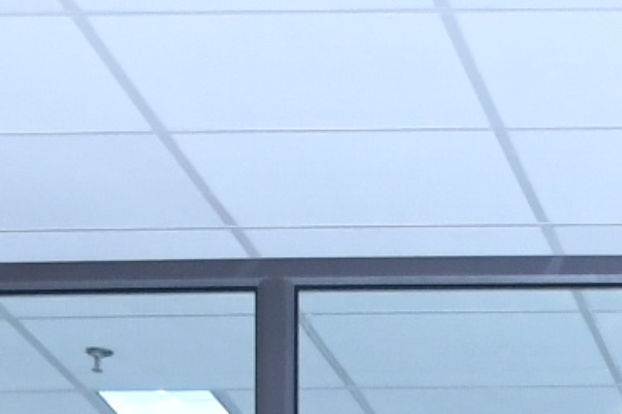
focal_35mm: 226
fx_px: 3901
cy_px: 1373
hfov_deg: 8.6
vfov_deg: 5.6
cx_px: 1284
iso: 1000
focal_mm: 20
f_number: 3.5
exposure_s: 1/200
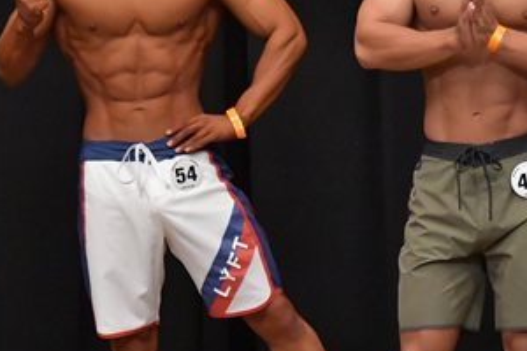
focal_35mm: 698
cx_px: 407
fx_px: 10217
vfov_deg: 2.0
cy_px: 156
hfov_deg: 3.0
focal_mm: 180
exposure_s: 1/400
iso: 6400
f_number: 5.6
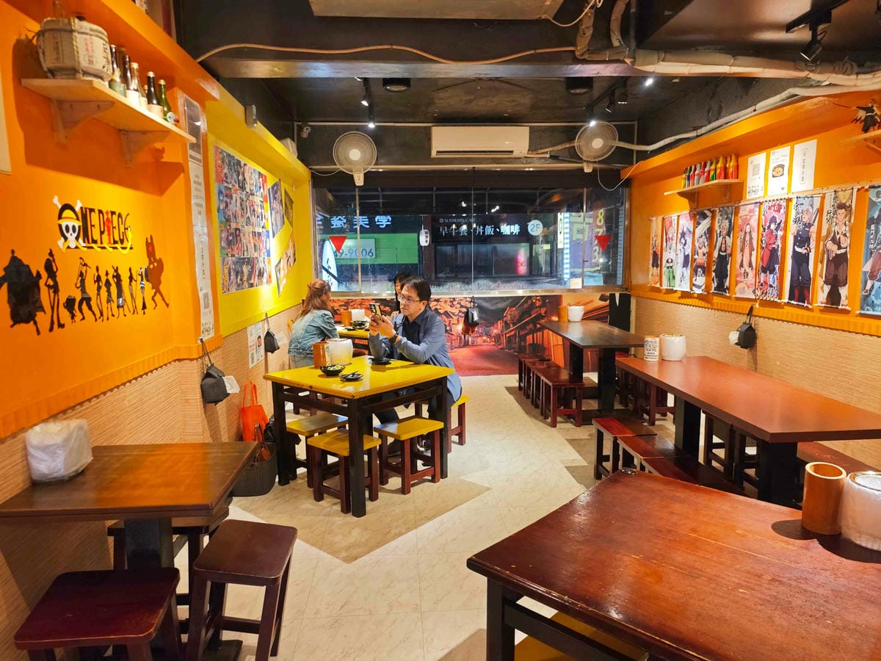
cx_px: 440
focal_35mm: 23
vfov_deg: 58.9
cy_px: 330
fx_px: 585
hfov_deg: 73.9
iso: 320
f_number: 1.63
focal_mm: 8.72
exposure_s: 1/30
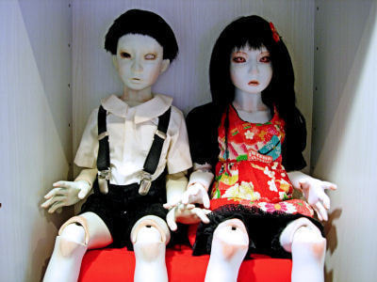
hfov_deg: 49.0
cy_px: 141
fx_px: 414
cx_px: 188
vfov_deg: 37.7
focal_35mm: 38
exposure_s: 1/4.4
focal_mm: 7.8
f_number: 2.8
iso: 64
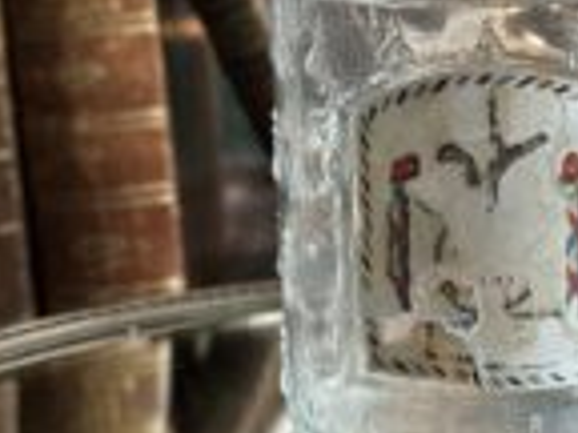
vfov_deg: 11.1
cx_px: 498
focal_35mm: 133
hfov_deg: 14.7
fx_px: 2221
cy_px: 52
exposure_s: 1/60
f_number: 1.78
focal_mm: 6.86
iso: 160
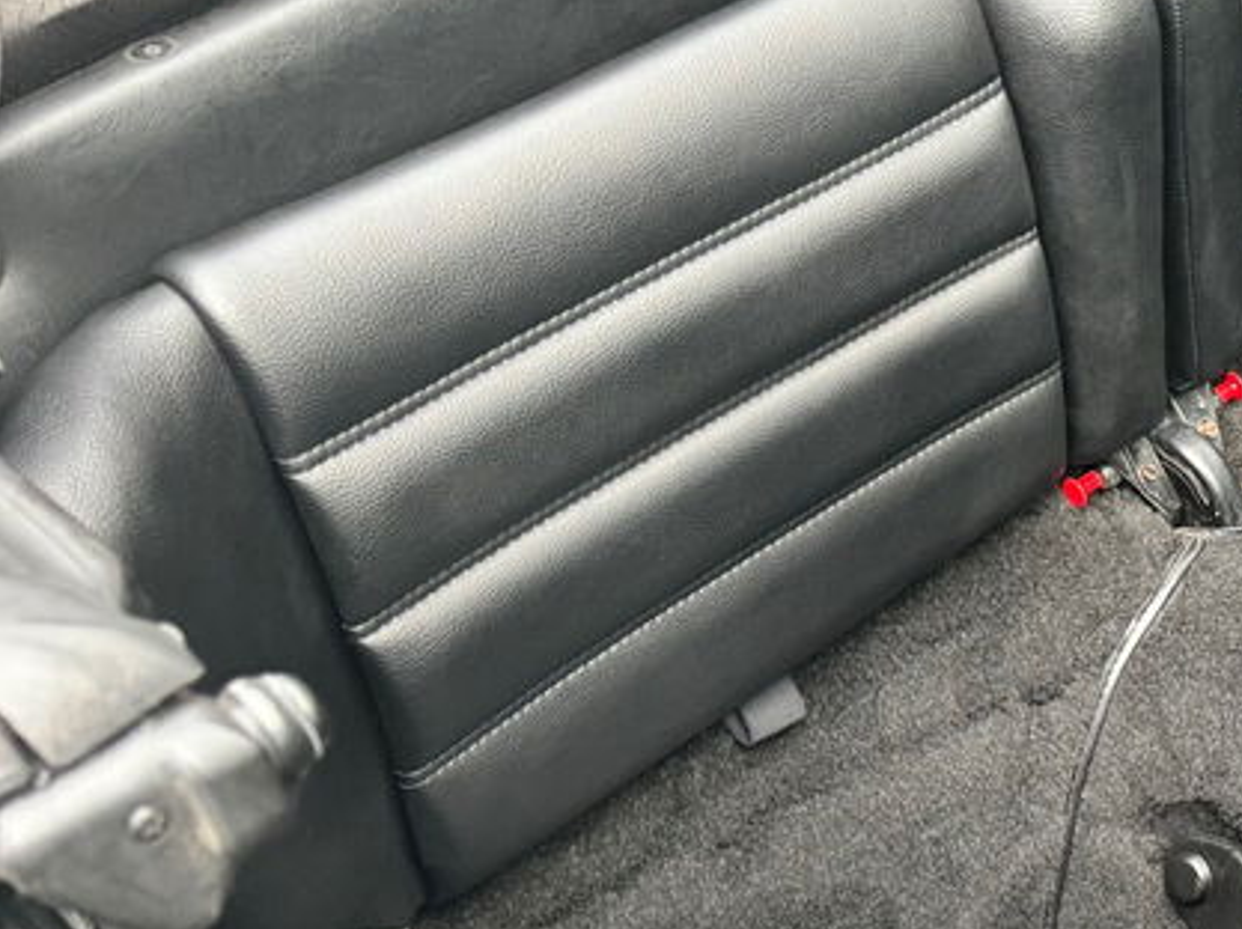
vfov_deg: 24.7
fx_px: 2115
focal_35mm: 59
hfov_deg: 28.6
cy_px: 584
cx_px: 1474
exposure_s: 1/60
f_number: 1.78
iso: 400
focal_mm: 6.76
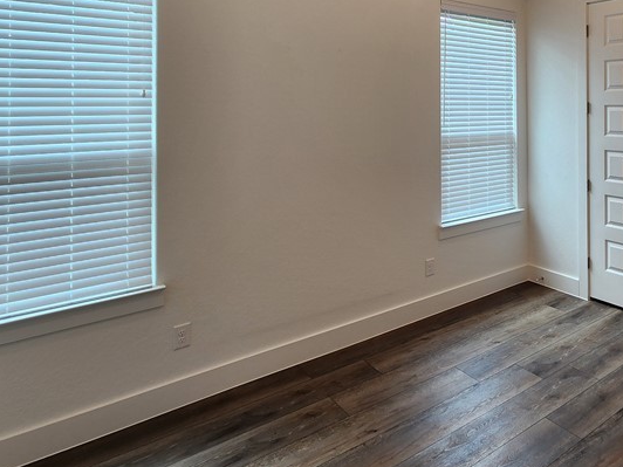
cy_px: 108
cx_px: 466
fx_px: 450
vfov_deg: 52.1
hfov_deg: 65.2
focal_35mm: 25
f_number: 2.2
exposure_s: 1/60
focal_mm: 2.2
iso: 64
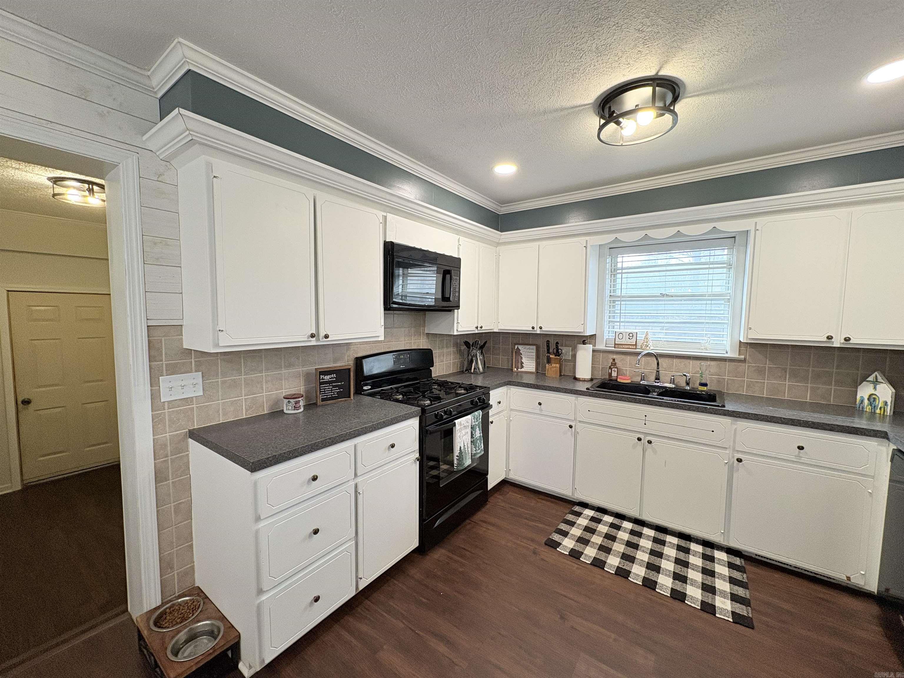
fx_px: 366
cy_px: 339
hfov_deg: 102.1
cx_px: 452
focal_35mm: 14
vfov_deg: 85.7
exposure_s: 1/60
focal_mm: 2.22
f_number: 2.2
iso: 125
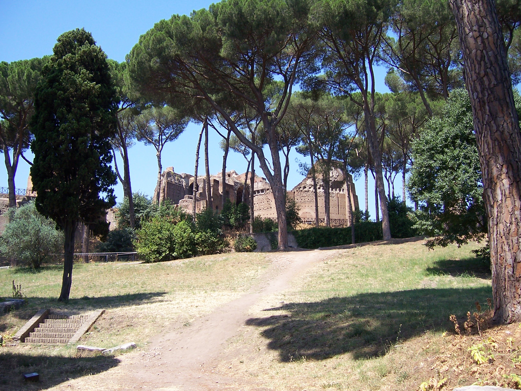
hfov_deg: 51.4
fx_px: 542
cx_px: 260
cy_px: 196
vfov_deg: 39.7
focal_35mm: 36
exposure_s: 1/500
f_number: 3
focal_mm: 6
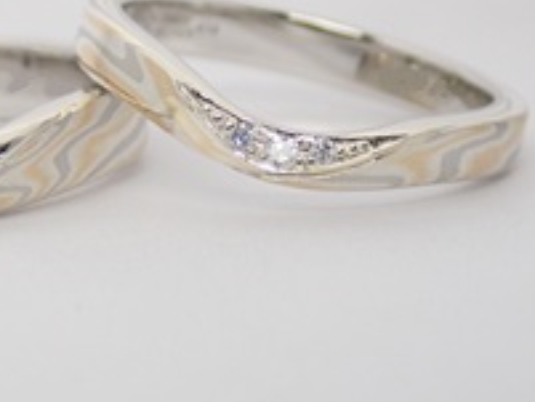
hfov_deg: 11.4
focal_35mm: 172
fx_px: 2660
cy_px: 124
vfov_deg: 8.6
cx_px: 98
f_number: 4.1
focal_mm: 13.65
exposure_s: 1/125
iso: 200
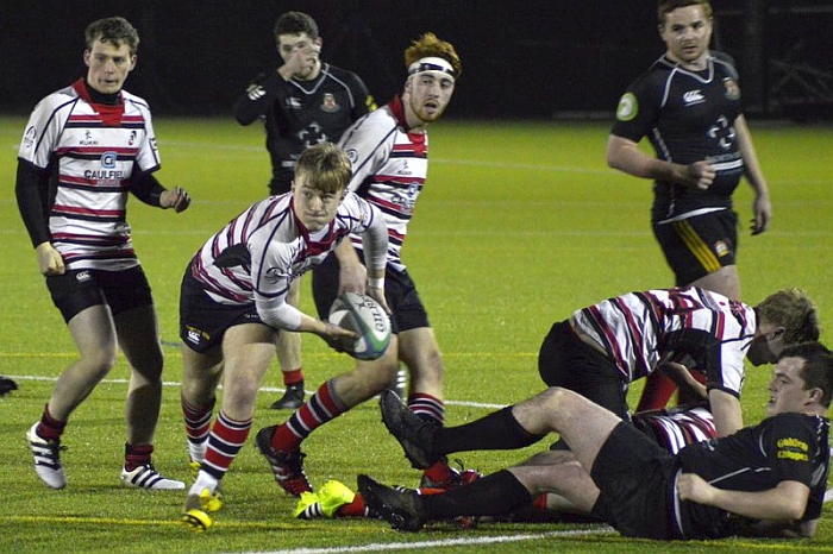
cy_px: 277
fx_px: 6244
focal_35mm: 270
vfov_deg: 5.1
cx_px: 416
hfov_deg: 7.6
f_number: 4.5
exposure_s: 1/160
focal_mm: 180
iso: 3200
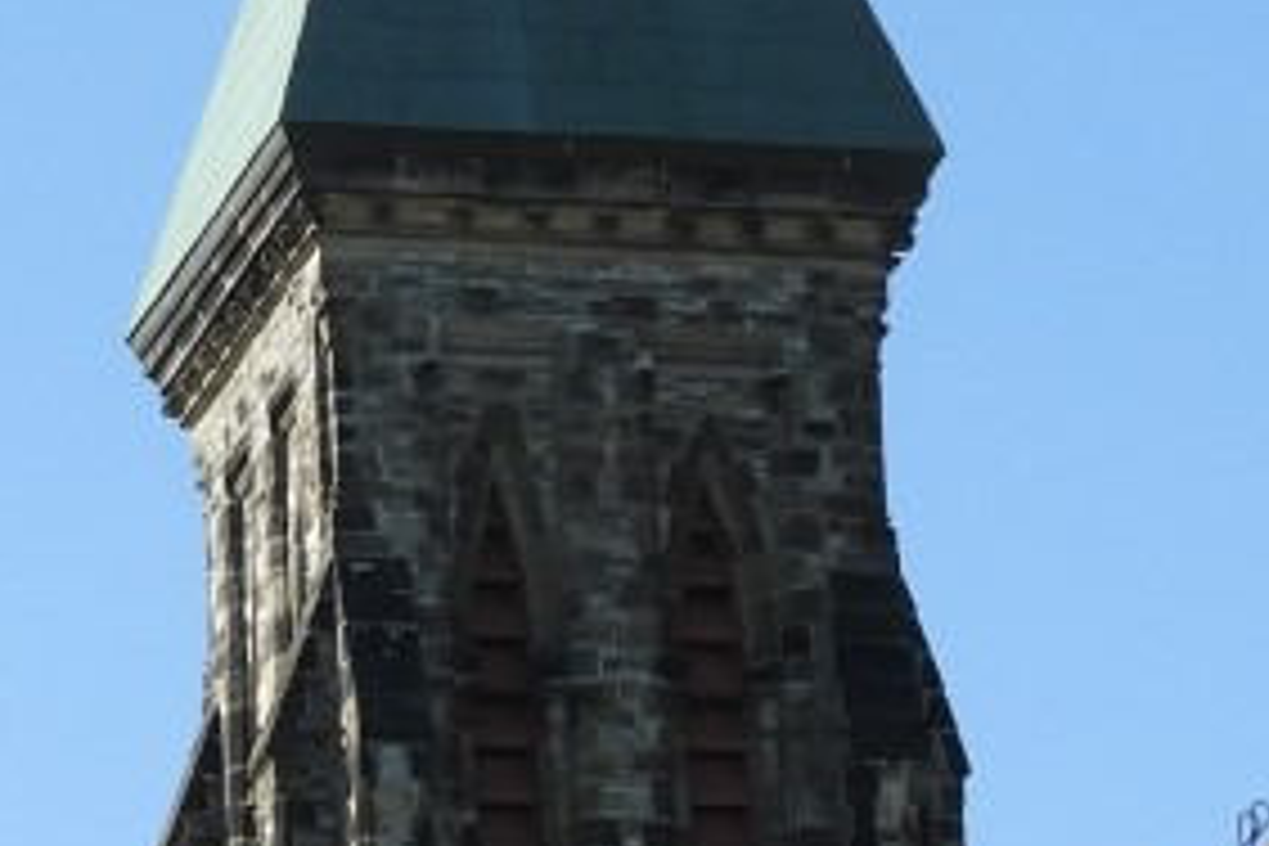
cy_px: 32
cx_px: 490
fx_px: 9376
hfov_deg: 7.7
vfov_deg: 5.2
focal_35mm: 266
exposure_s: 1/640
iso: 100
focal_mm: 9
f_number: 4
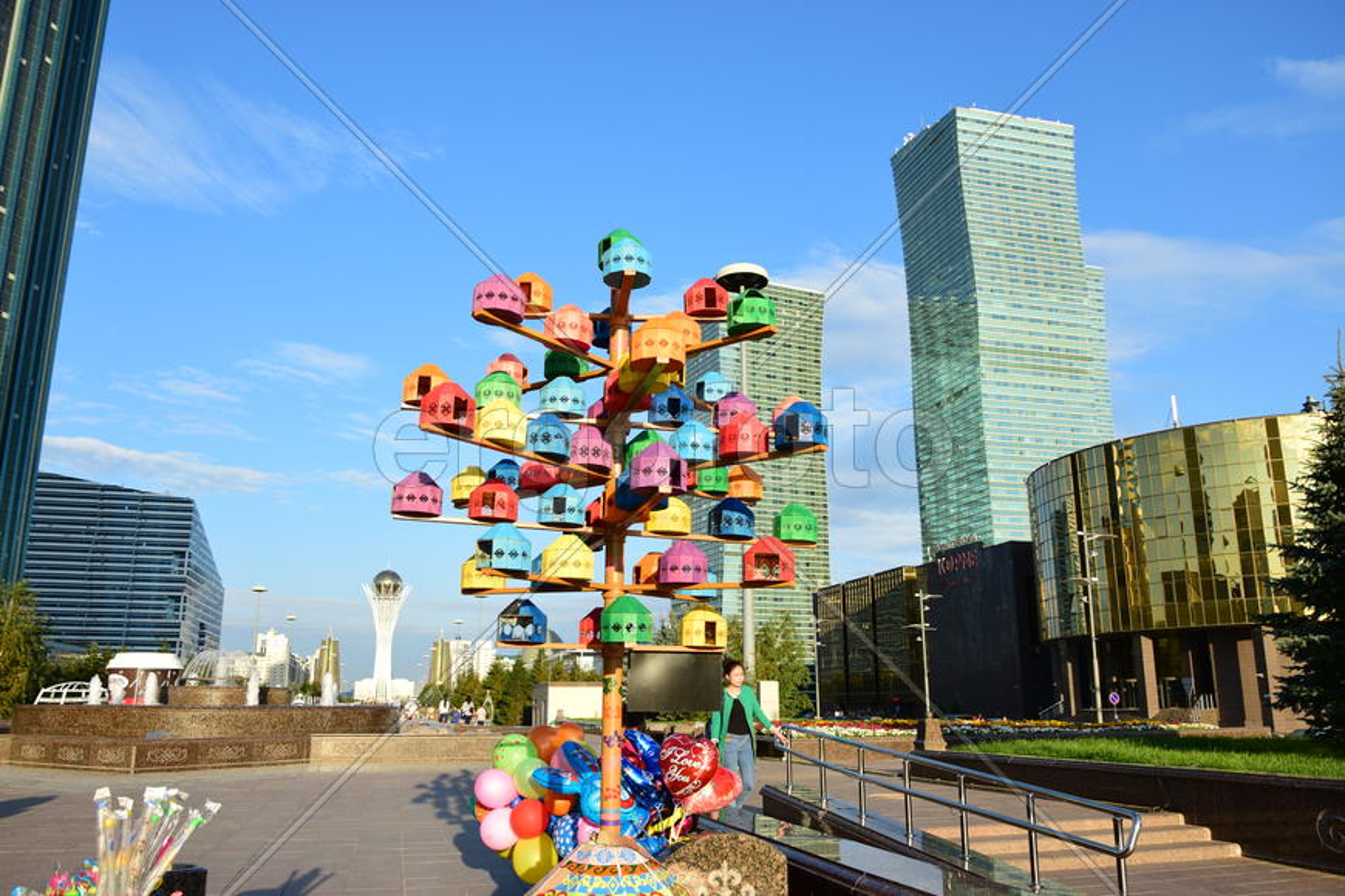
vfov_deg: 47.9
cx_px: 672
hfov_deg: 67.4
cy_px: 448
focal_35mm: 27
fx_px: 1009
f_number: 7.1
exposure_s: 1/200
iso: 100
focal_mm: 18
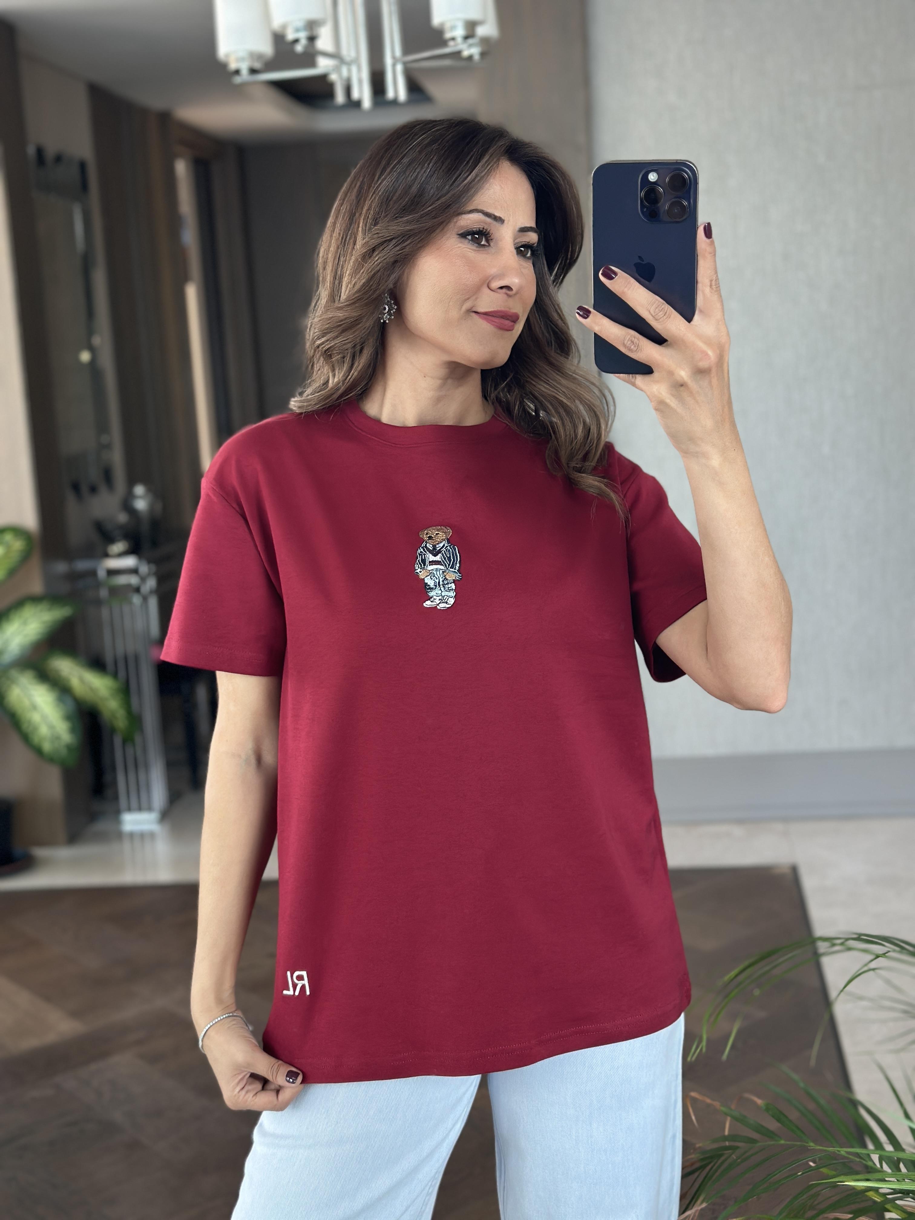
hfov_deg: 30.3
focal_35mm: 48
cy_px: 610
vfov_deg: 39.7
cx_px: 458
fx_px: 1692
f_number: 1.78
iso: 160
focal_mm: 6.86
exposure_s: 1/60
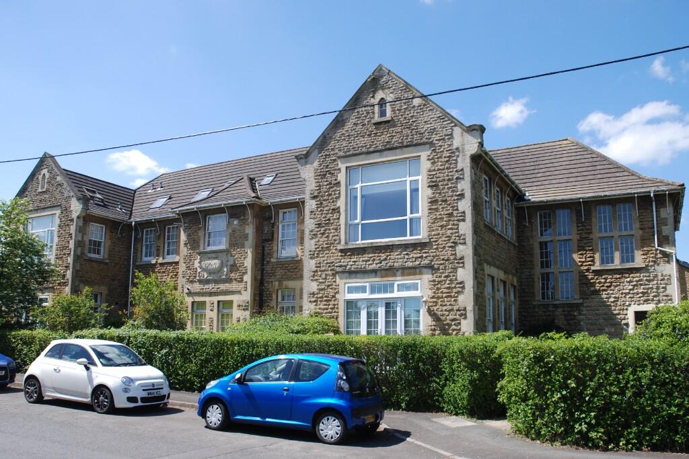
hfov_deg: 67.4
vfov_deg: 47.9
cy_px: 230
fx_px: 517
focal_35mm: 27
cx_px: 344
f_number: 7.1
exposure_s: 1/200
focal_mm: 18
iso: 100
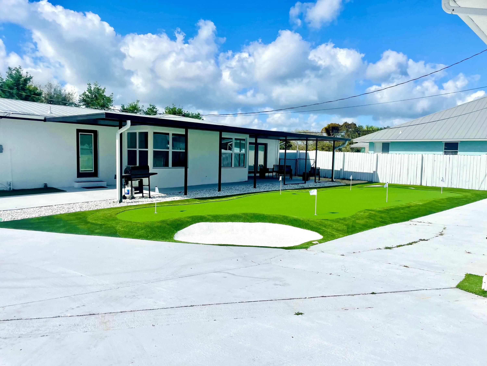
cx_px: 244
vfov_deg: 53.1
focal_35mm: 26
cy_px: 183
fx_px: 366
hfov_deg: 67.3
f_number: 1.6
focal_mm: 4.2
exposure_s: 1/9091
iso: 32
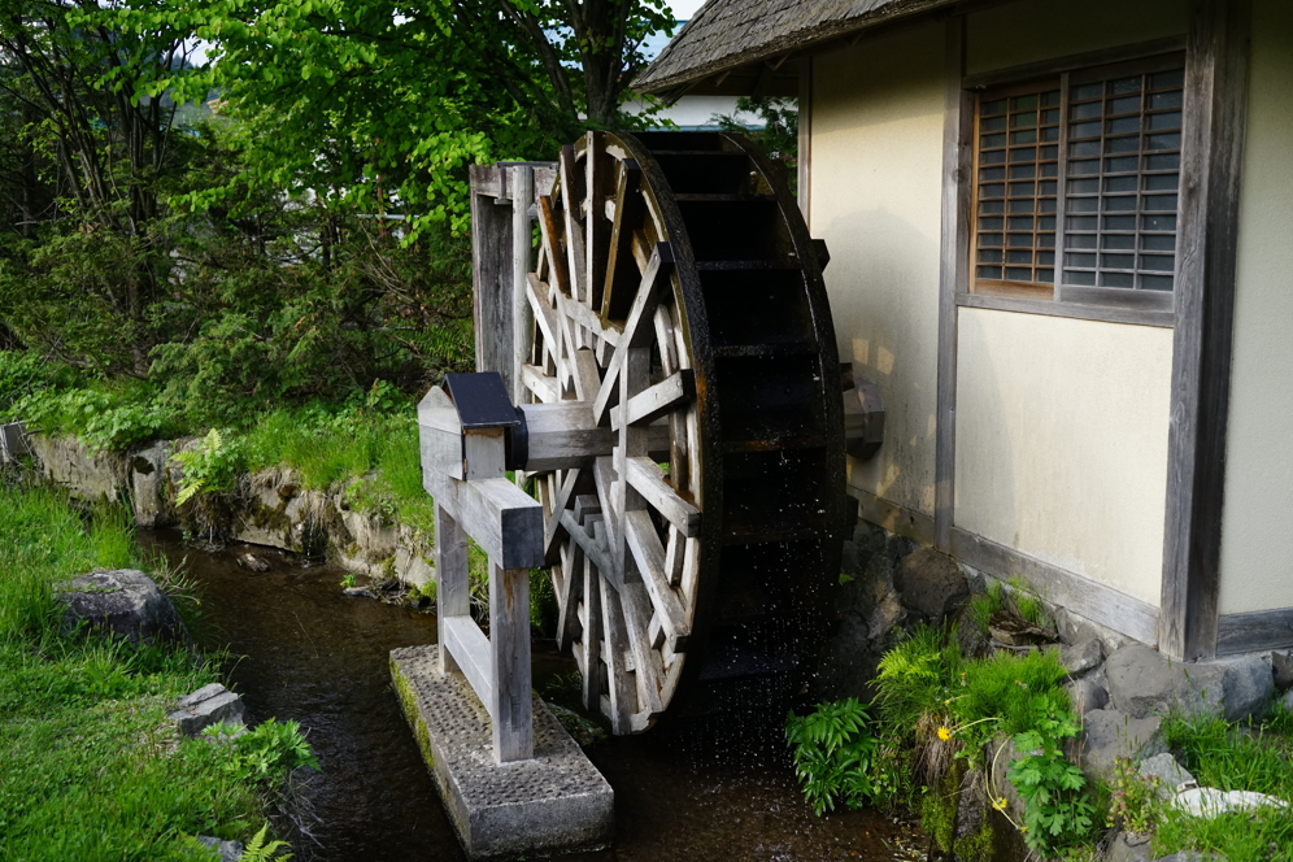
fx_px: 1329
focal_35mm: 37
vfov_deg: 35.9
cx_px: 656
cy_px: 426
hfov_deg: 51.9
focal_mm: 36
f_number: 4
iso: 1000
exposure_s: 1/800
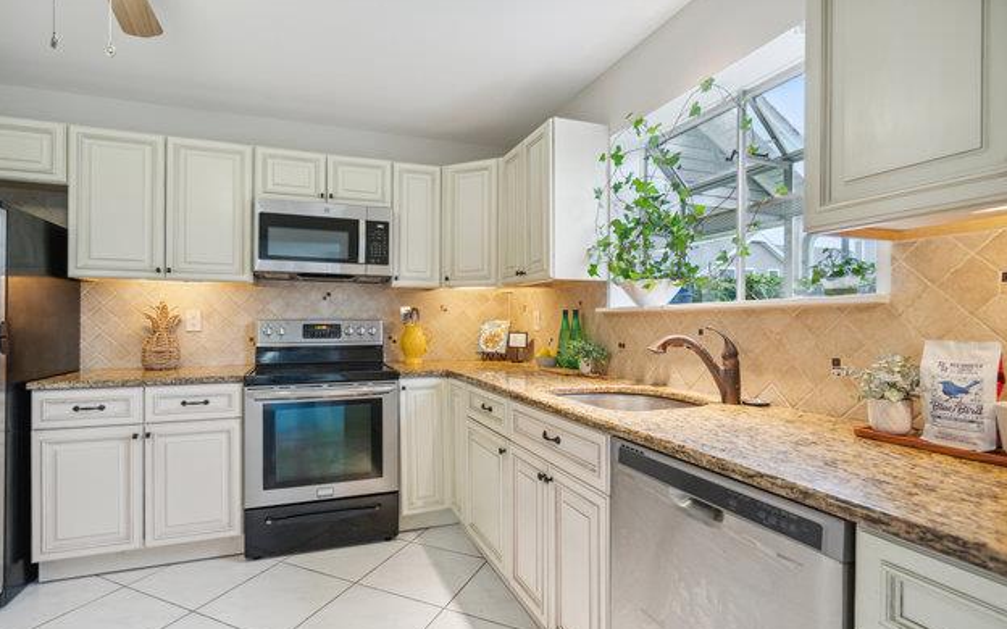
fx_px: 467
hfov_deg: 94.3
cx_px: 486
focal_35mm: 17
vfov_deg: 67.9
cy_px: 344
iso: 1000
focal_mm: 16
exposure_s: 1/80
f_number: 5.6
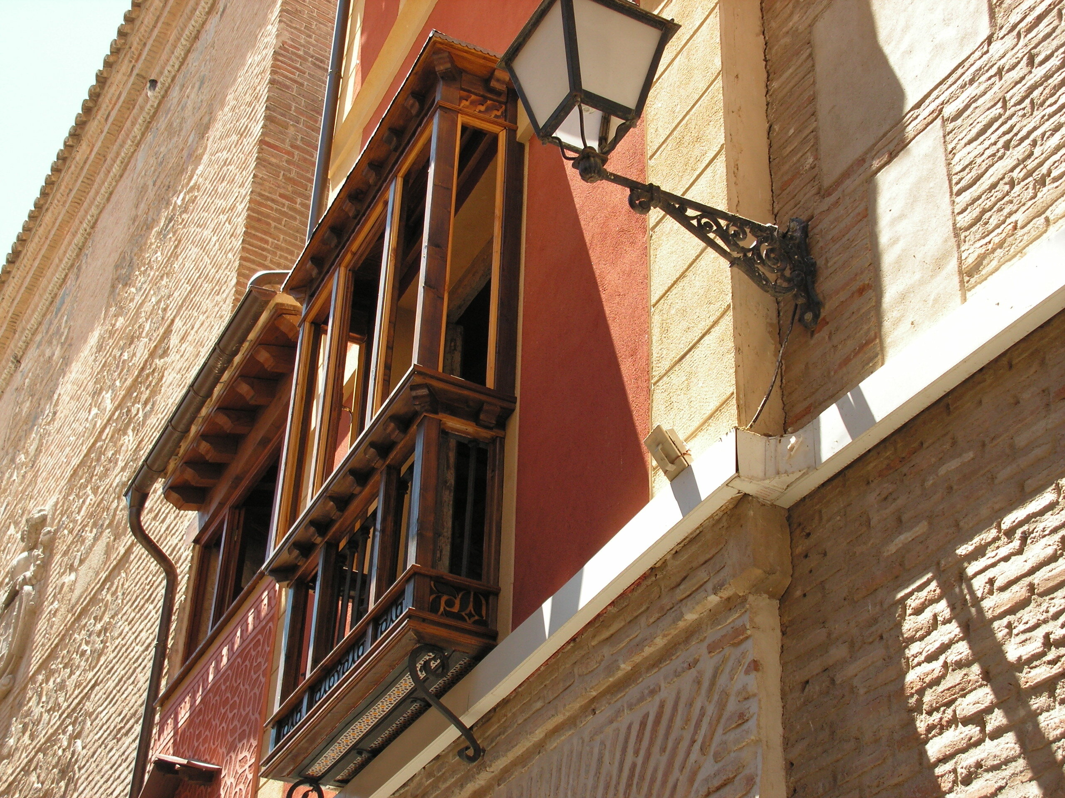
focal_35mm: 55
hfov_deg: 34.9
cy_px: 399
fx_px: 1692
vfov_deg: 26.6
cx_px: 532
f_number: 3.2
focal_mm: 9.2
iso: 50
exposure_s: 1/160
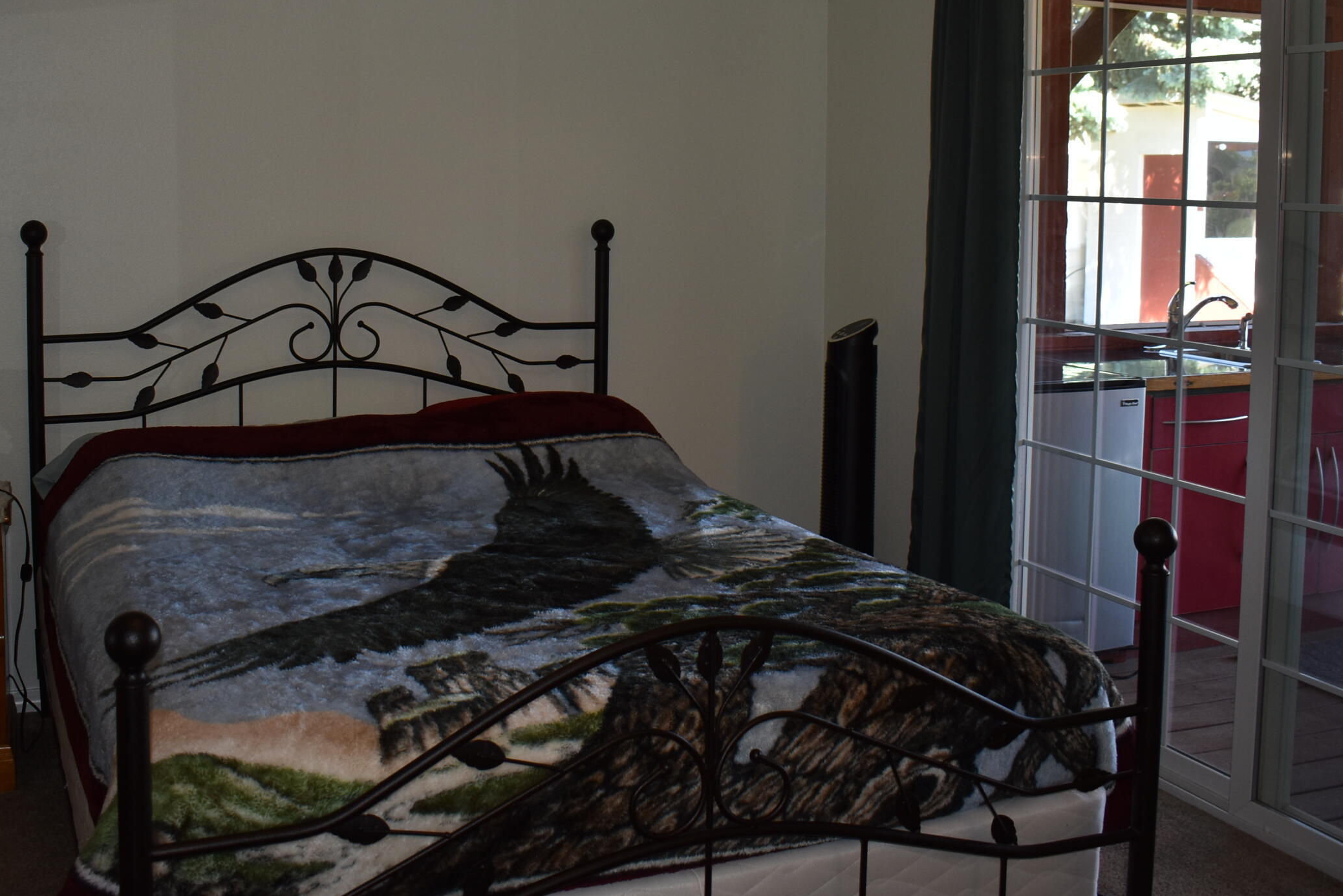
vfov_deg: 33.7
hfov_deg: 49.3
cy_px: 262
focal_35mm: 39
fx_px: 1455
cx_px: 557
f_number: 3.5
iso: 250
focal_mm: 18
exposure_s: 1/60
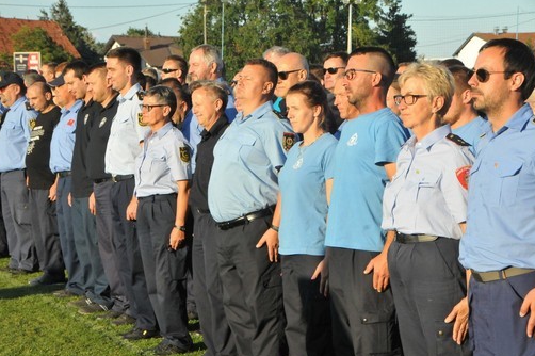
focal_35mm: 96
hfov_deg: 21.3
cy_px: 184
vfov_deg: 14.2
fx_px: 1426
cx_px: 269
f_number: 16
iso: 1600
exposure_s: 1/1000
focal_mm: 60
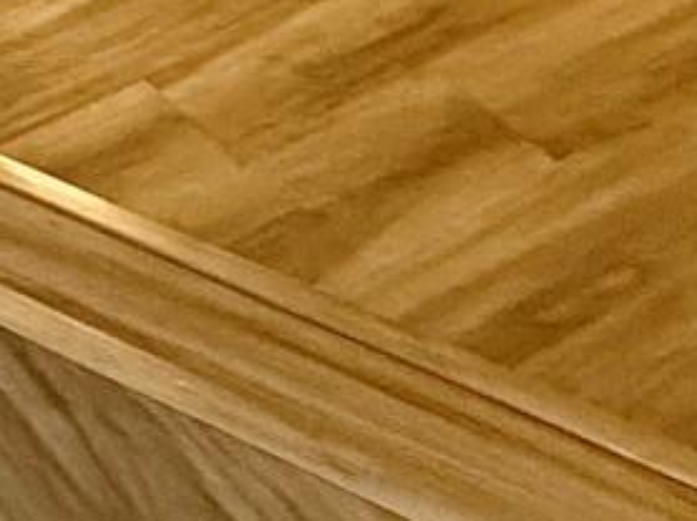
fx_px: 1629
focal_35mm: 81
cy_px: -853
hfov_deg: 16.7
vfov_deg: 12.5
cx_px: -767
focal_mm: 2.22
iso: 320
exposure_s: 1/120
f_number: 2.2
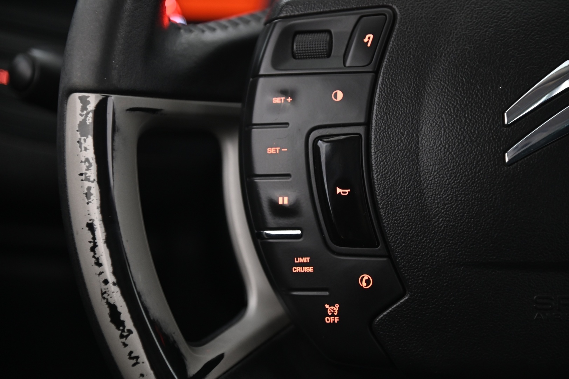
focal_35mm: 120
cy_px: 190
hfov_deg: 17.1
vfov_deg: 11.4
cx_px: 284
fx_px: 1895
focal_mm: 120
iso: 2000
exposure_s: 1/13
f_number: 4
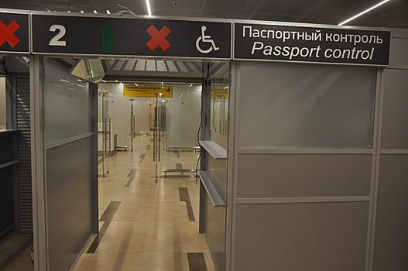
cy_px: 136
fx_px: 340
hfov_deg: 62.0
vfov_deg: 43.5
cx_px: 204
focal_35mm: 30
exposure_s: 1/60
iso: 400
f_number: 4
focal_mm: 20
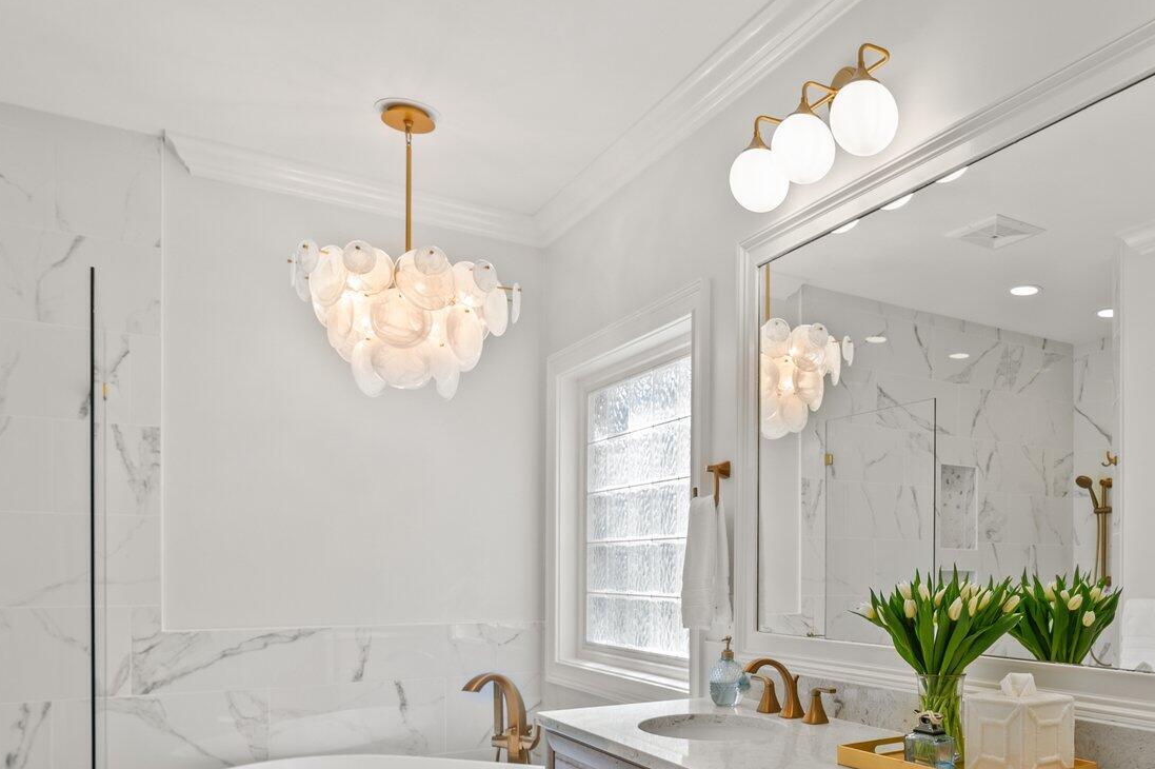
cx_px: 860
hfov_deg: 62.0
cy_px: 559
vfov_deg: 45.0
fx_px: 898
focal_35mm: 28
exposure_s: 1/30
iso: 400
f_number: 6.3
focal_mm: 15
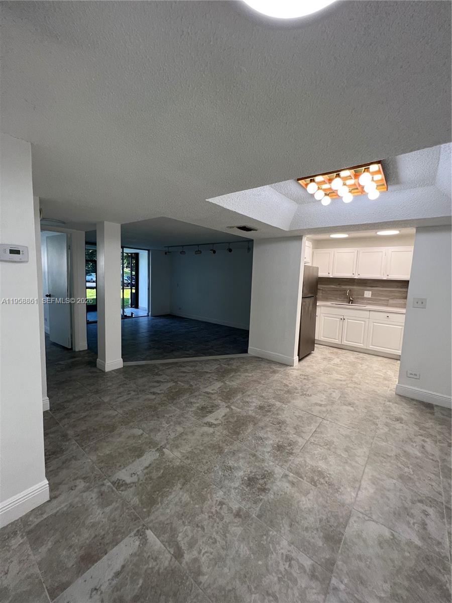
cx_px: 226
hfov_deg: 89.9
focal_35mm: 13
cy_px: 302
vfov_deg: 106.2
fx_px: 226
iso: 100
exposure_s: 1/120
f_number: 1.8
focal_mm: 1.57
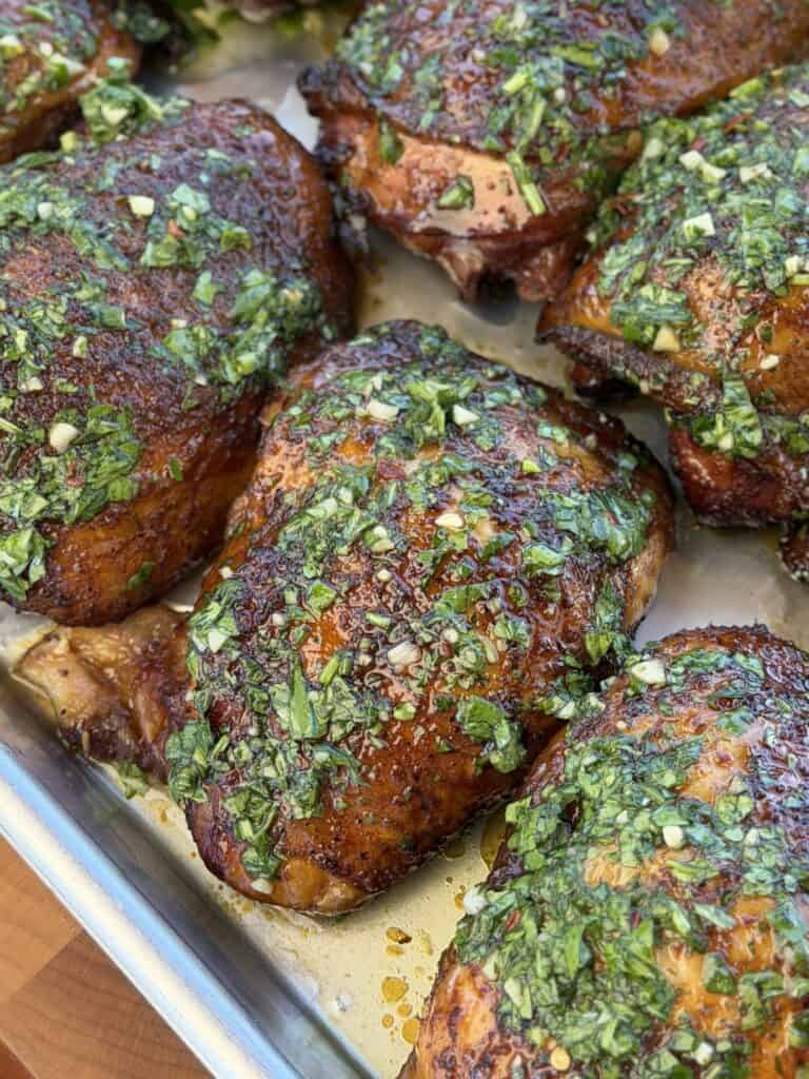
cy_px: 540
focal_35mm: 48
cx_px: 404
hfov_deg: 30.3
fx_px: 1496
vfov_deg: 39.7
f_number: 1.78
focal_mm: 6.76
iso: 80
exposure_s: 1/231
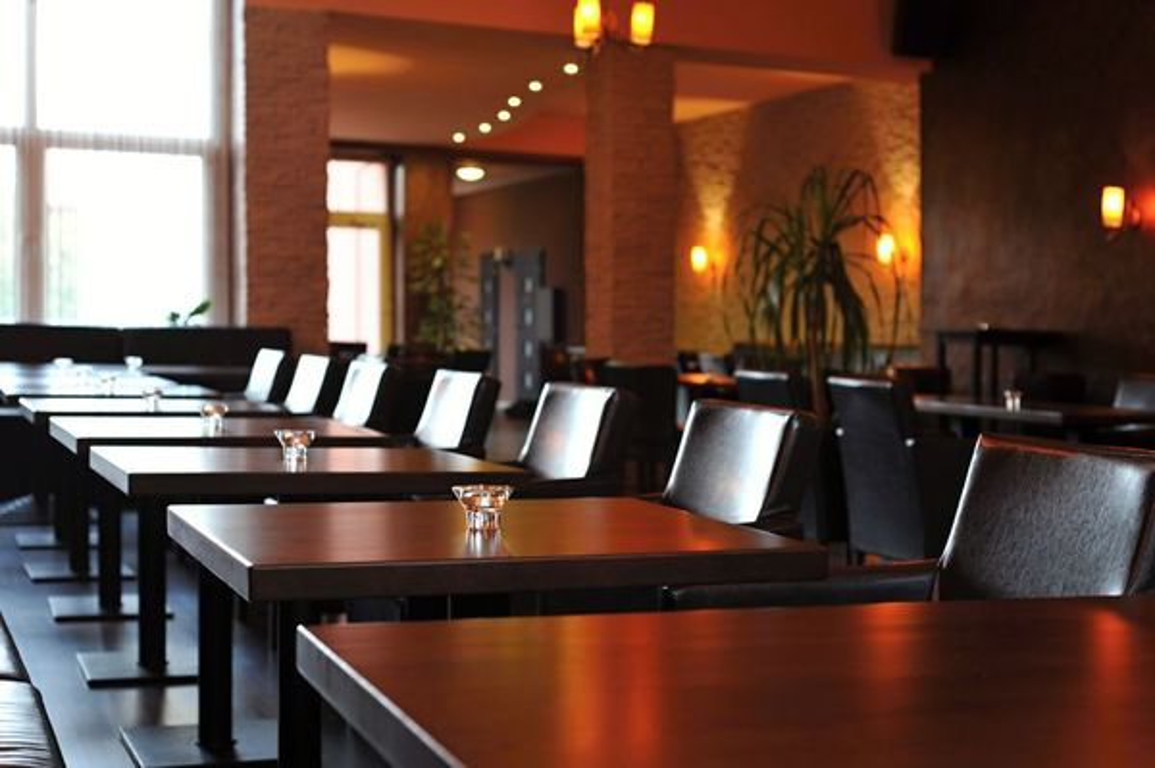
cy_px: 384
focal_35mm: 50
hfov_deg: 39.6
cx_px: 578
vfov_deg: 26.9
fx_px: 1603
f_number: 4.5
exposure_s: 1/5
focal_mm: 50
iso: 200
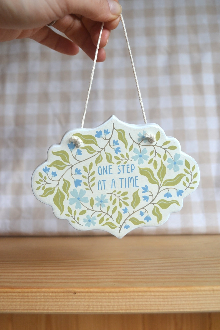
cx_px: 110
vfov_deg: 53.1
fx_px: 330
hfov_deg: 36.9
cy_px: 165
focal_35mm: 36
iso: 400
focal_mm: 24
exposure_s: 1/80
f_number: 4.5
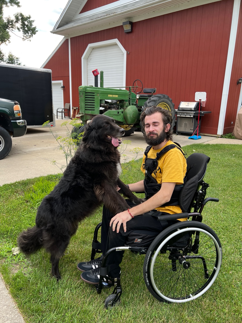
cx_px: 121
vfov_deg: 67.3
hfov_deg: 53.1
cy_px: 162
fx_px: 242
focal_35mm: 26
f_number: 1.5
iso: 50
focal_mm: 5.7
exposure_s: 1/306
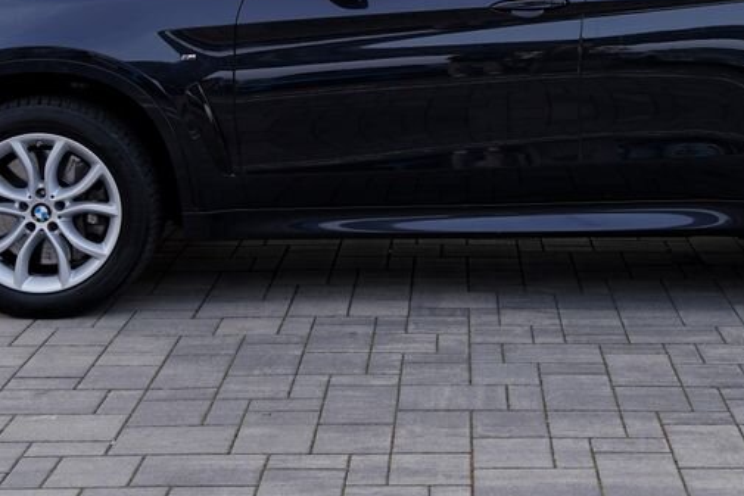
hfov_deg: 28.1
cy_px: 10
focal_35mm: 71
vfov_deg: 18.7
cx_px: 530
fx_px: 1468
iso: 100
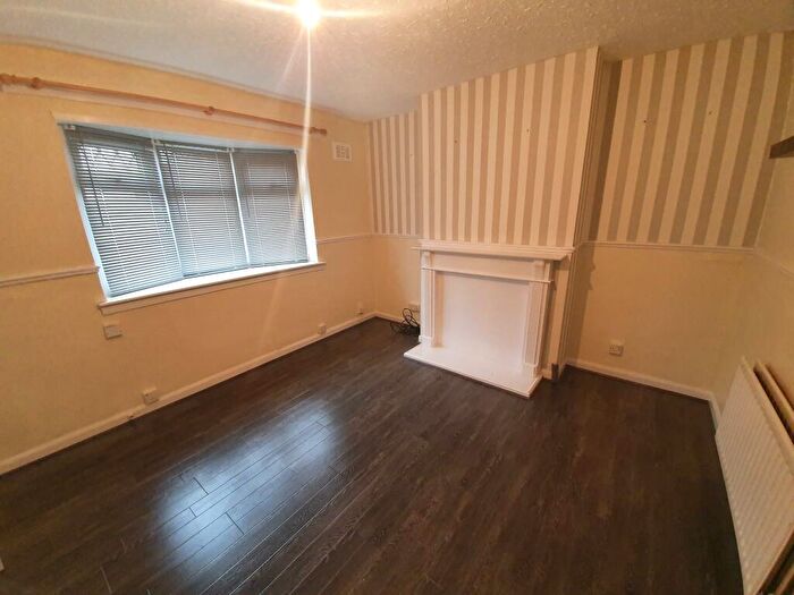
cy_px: 298
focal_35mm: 13
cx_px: 397
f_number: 2.2
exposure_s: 1/50
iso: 250
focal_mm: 1.8
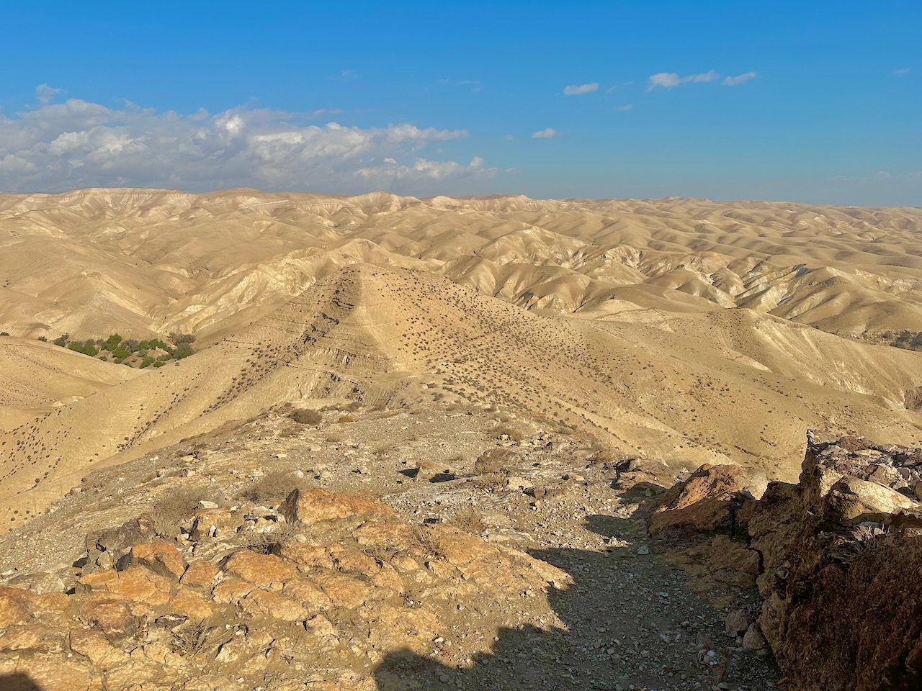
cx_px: 461
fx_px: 639
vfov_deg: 56.8
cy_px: 346
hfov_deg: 71.6
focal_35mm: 24
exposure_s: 1/9709
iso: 80
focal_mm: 6.86
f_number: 1.78
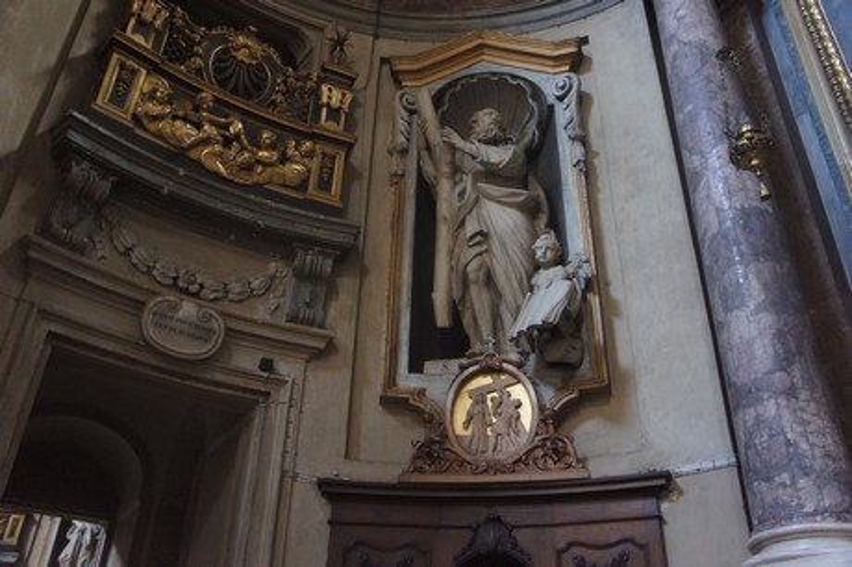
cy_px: 284
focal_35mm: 30
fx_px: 709
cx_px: 426
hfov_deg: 62.0
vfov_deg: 43.5
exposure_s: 1/30
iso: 6400
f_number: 4
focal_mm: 20
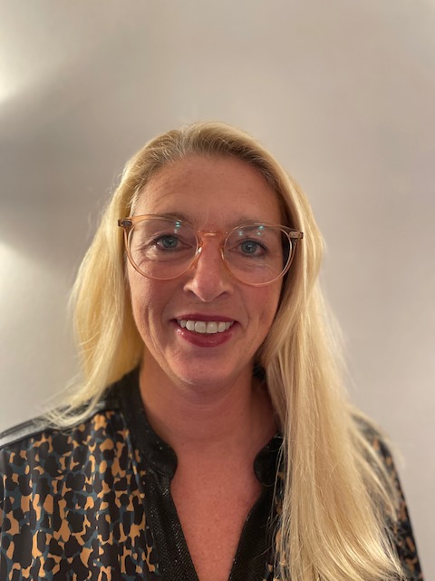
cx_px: 218
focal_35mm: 26
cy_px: 290
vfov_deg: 67.3
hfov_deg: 53.1
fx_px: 436
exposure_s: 1/50
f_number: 1.6
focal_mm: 4.2
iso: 320
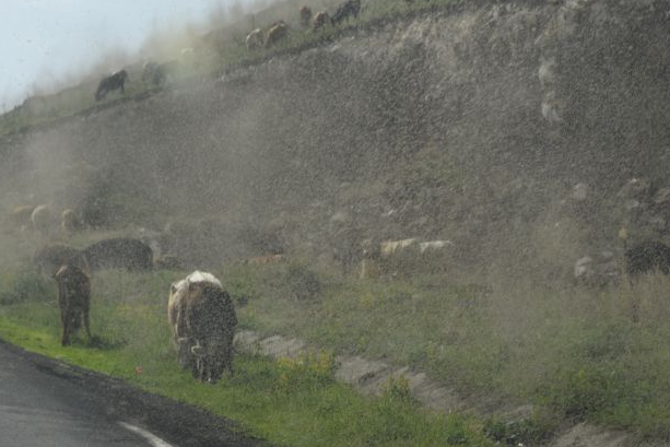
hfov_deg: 19.1
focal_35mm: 106
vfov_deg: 12.9
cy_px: 224
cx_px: 171
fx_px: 1973
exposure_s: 1/500
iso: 125
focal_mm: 50
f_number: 8
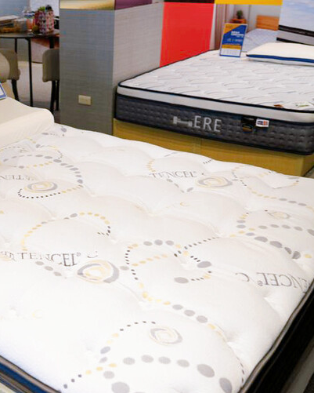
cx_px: 24
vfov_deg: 42.9
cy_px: 209
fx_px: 499
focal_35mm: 43
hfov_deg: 32.9
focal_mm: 27
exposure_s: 1/30
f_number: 4
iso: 160
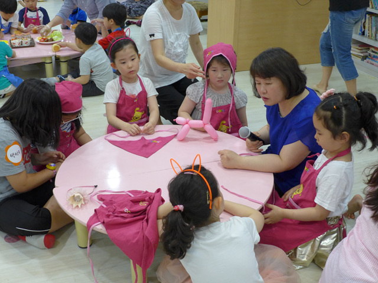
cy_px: 142
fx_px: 470
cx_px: 189
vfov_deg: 33.6
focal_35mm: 43
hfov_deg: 43.9
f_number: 1.8
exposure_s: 1/320
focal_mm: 8.4
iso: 400
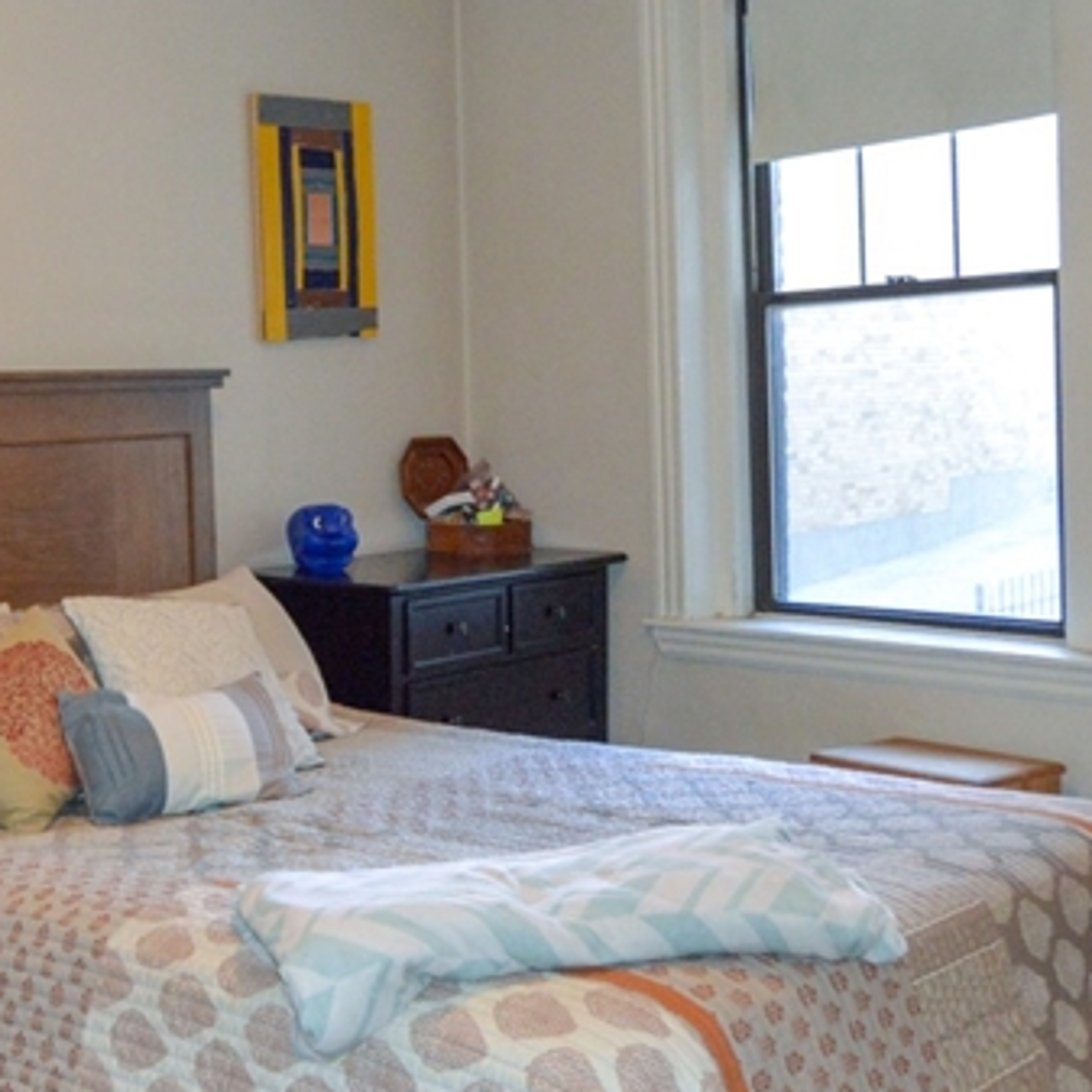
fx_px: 1795
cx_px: 110
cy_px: 462
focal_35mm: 50
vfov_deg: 33.8
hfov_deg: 32.2
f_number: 3.8
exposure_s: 1/60
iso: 1250
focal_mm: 13
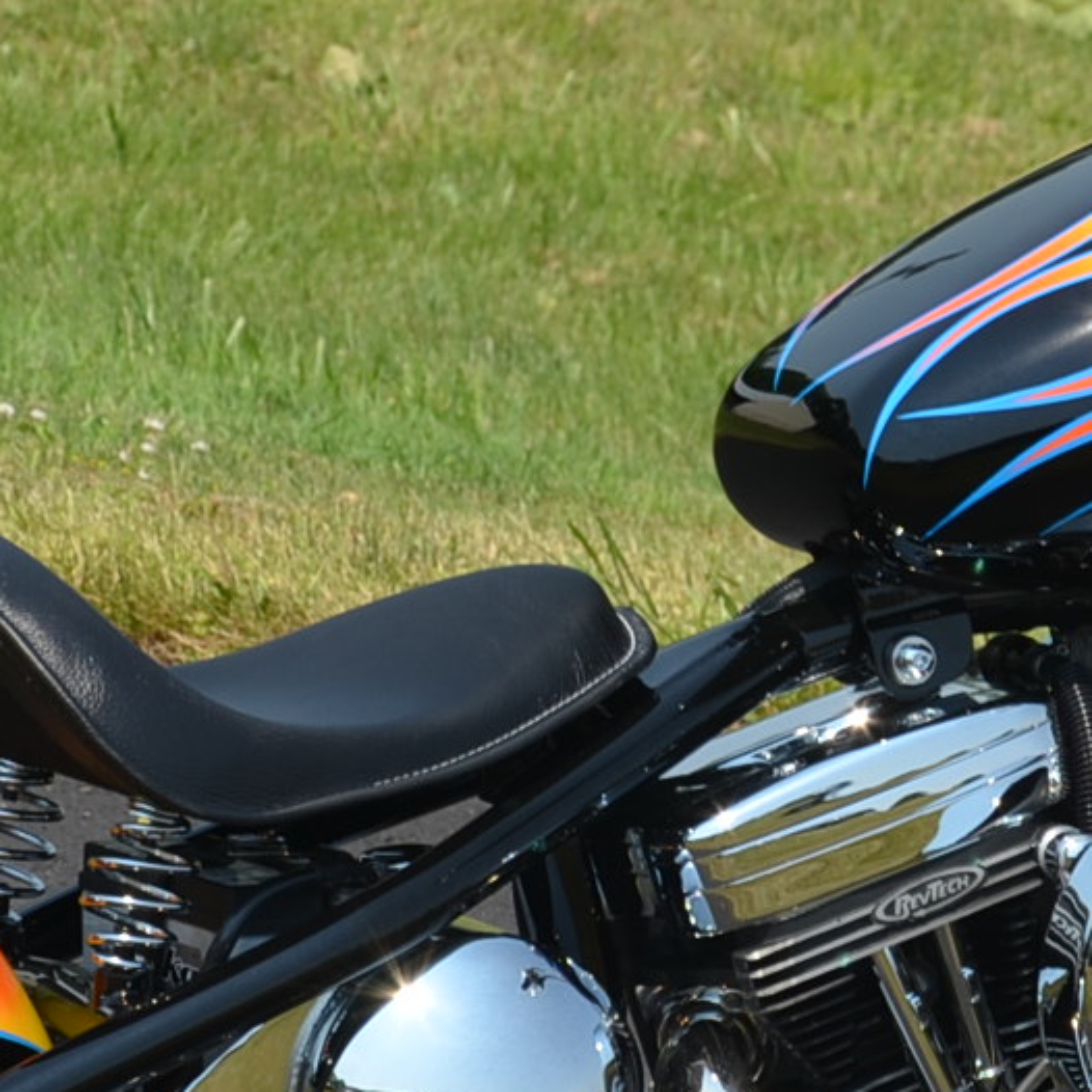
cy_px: 772
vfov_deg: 5.9
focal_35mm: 298
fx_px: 10636
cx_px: 814
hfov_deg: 5.9
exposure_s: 1/250
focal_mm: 50
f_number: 8
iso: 110
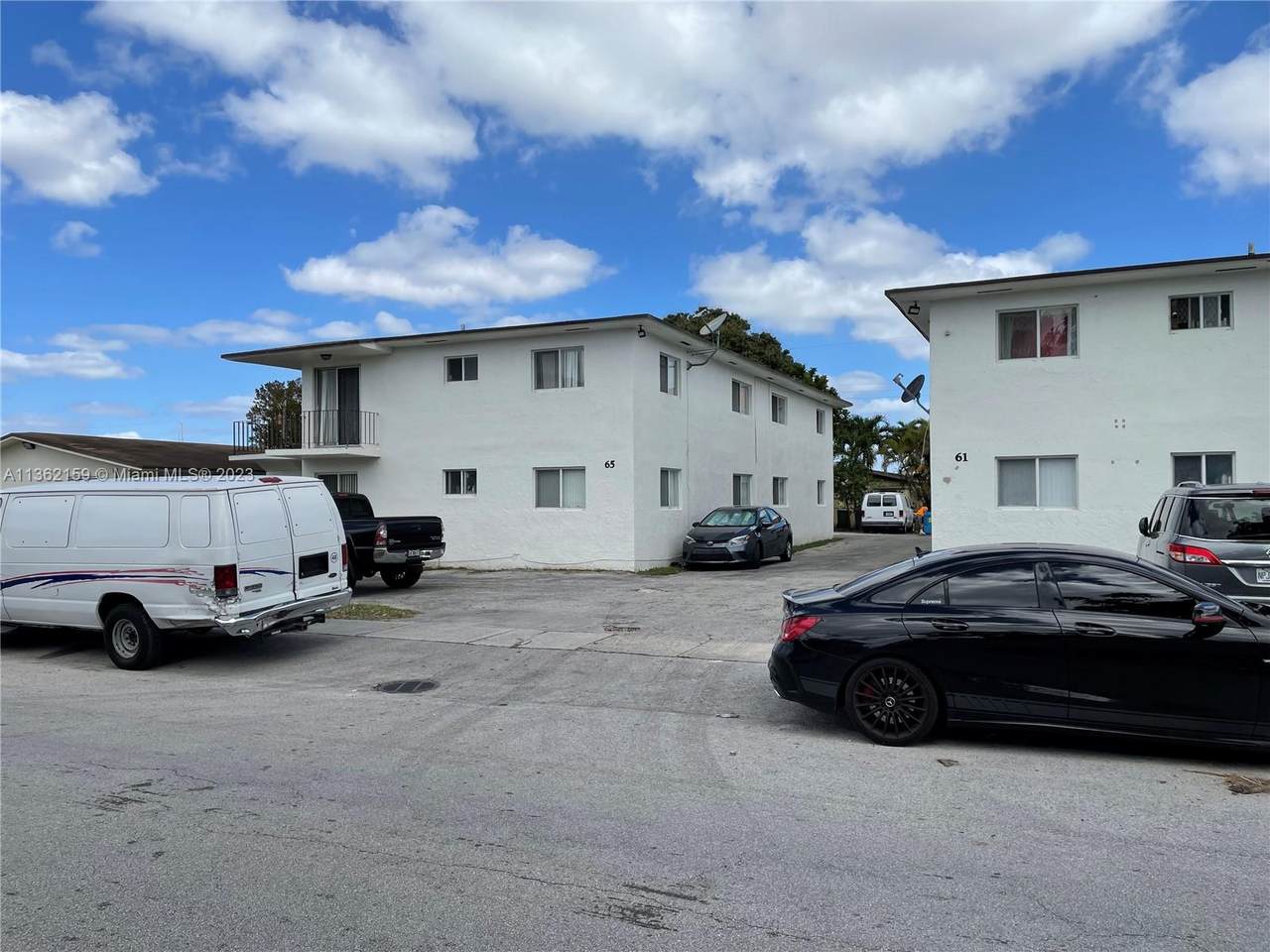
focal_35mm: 26
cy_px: 476
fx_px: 954
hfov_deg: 67.3
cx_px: 635
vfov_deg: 53.1
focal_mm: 4.2
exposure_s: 1/4292
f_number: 1.6
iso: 32
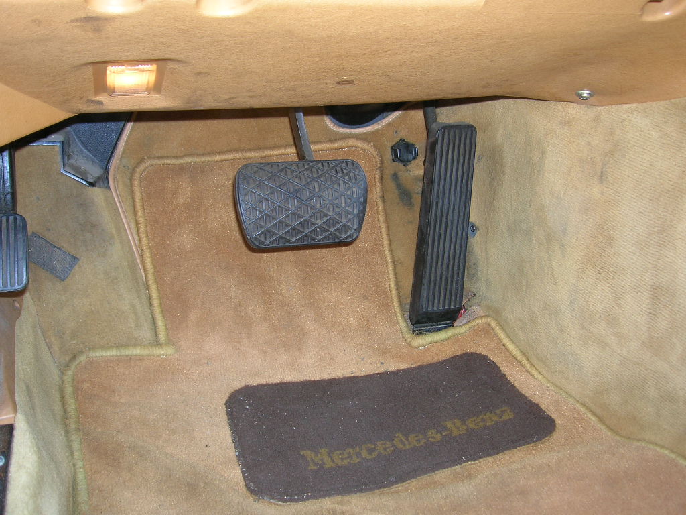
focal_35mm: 36
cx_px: 343
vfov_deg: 39.7
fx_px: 713
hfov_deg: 51.4
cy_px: 258
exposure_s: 1/60.1
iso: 50
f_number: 2.9
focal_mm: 6
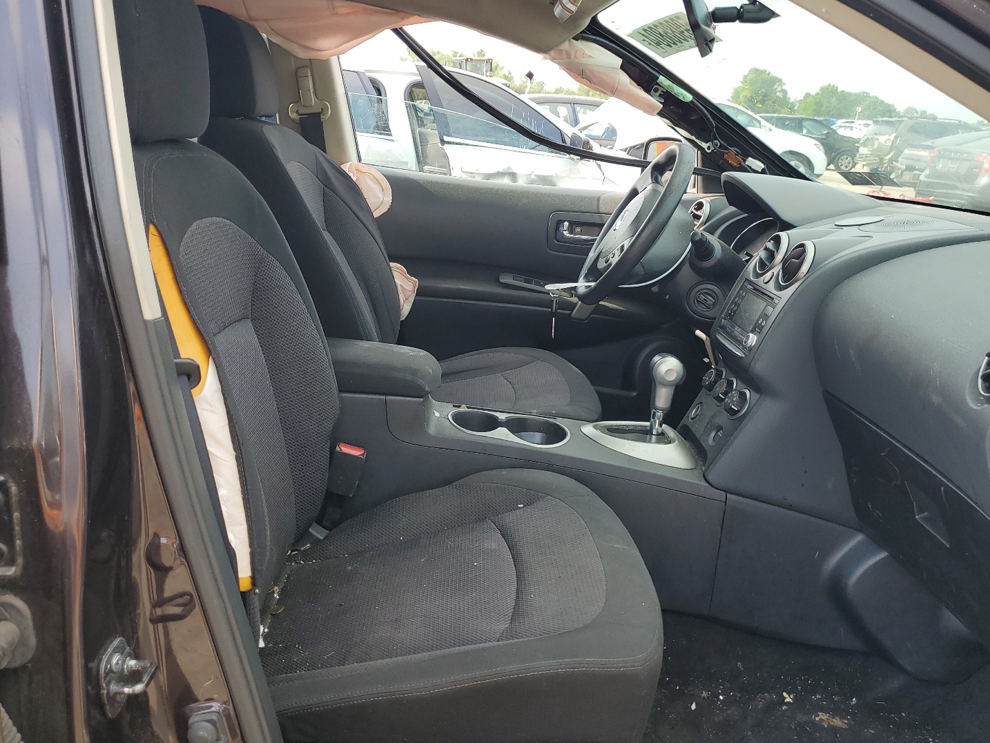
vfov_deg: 48.2
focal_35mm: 29
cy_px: 345
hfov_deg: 61.6
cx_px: 489
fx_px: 830
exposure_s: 1/435
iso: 50
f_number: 1.5
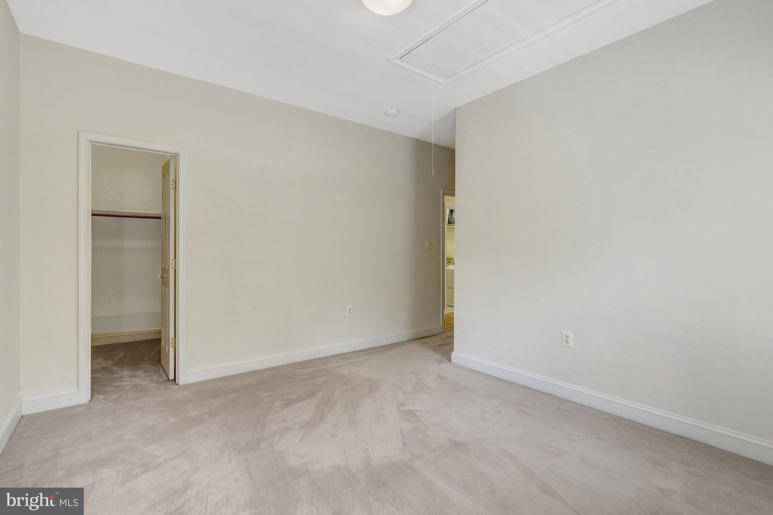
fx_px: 343
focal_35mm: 16
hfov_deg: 96.8
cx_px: 386
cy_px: 258
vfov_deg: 73.7
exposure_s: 1/60
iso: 1250
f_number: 8
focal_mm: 16
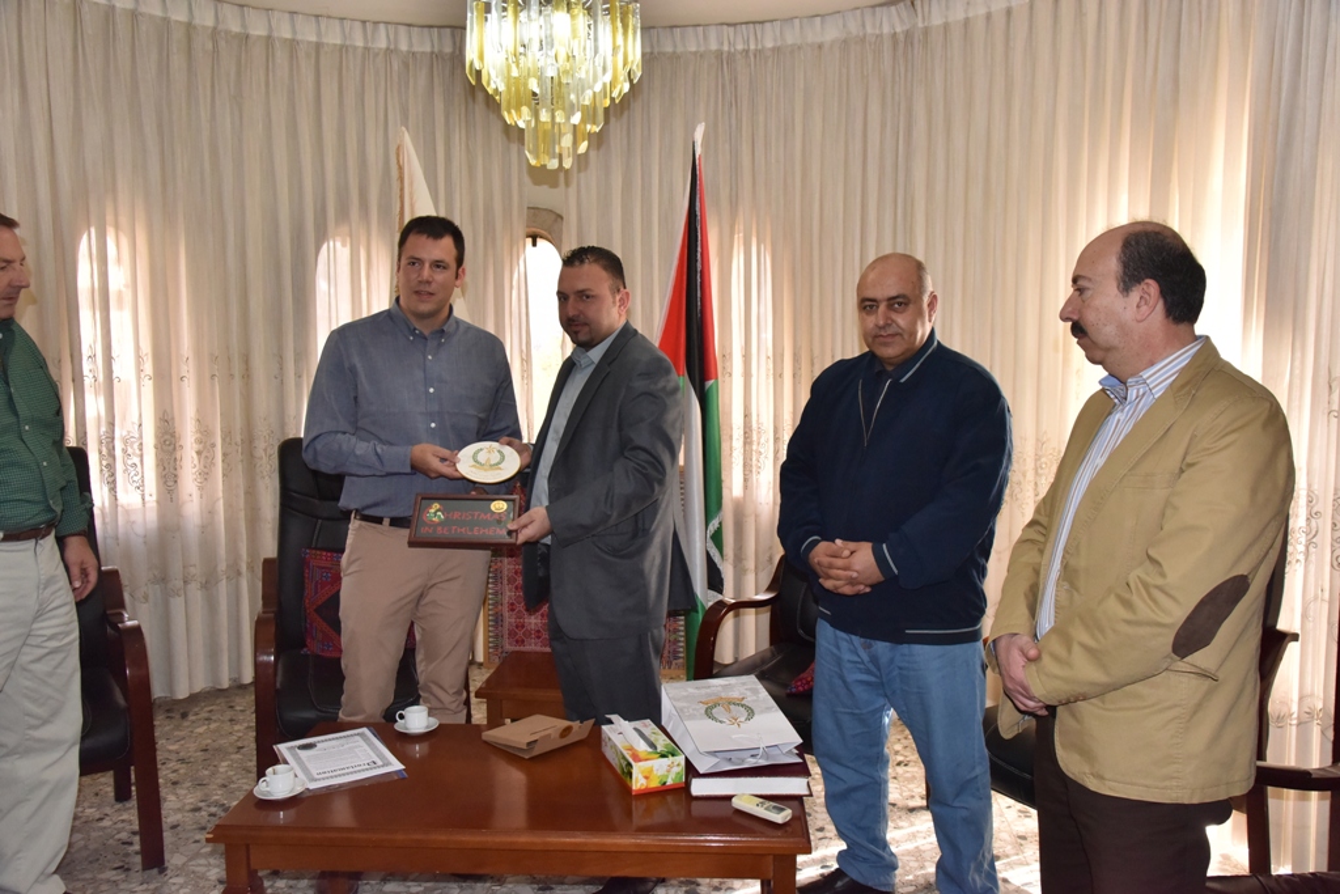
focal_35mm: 30
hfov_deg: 61.9
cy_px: 447
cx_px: 670
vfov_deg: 43.6
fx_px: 1117
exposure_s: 1/250
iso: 2500
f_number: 8
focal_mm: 30
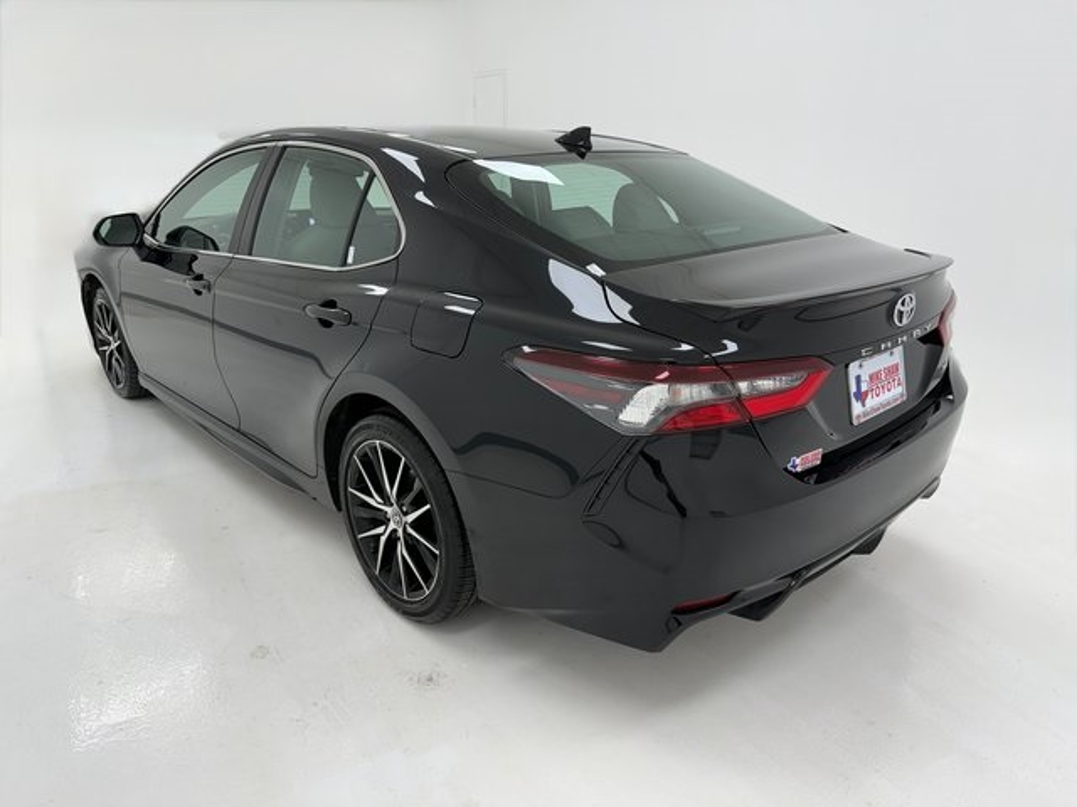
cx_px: 538
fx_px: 747
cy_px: 404
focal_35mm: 24
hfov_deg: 71.6
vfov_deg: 56.8
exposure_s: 1/123
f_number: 1.78
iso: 50
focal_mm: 6.76
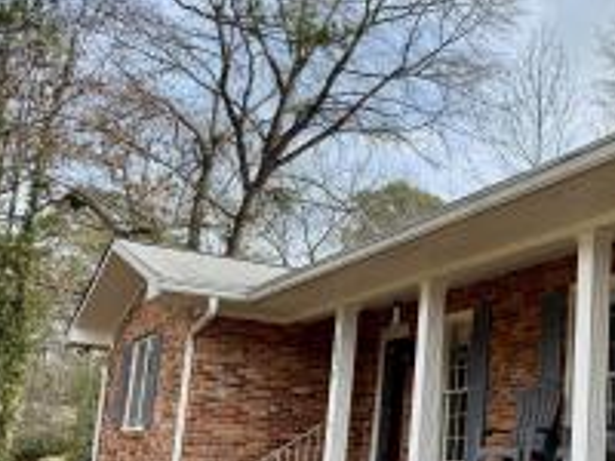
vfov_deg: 30.0
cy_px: 310
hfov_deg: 36.3
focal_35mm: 48
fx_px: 853
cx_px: 590
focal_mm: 6.76
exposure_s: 1/1980
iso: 80
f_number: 1.78
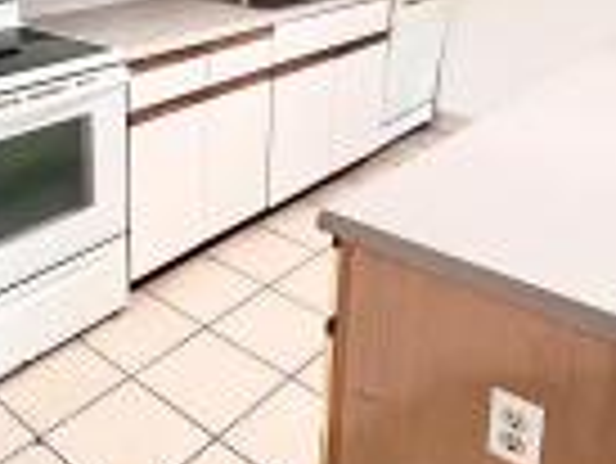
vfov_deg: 35.6
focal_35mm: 38
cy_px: 50
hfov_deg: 47.0
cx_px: 148
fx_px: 677
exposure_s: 1/30
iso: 1000
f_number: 1.8
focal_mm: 1.57
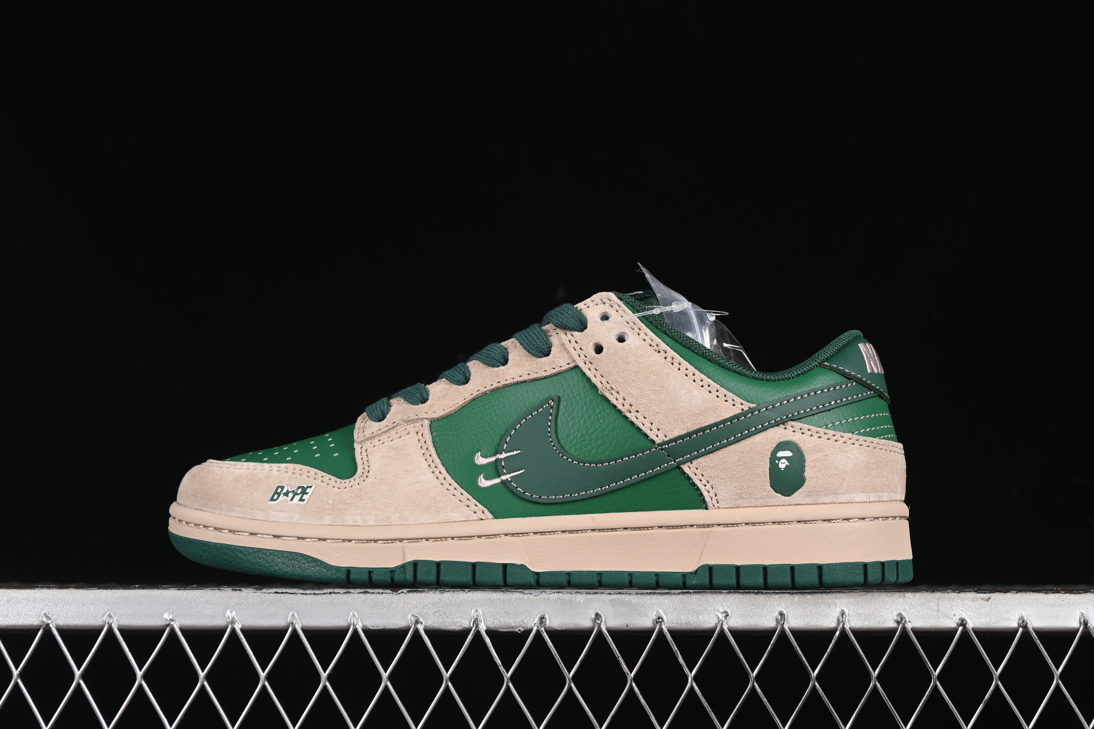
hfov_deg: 27.0
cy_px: 364
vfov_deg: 18.2
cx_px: 547
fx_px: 2279
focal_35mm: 75
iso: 160
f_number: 7.1
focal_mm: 50
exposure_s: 1/80
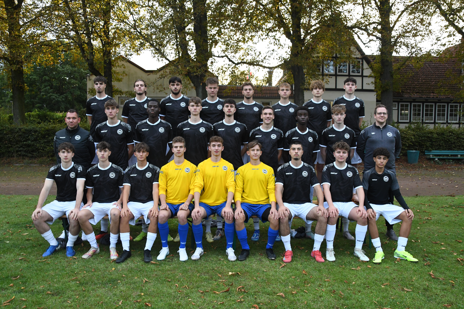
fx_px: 387
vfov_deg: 43.6
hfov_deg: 61.9
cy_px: 154
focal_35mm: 30
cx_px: 232
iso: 2000
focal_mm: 20
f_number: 7.1
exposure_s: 1/200
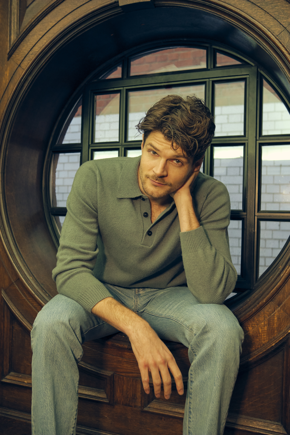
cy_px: 218
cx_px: 145
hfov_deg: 37.9
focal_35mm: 35
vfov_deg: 54.4
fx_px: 423
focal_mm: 23
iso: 2000
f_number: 2.8
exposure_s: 1/125
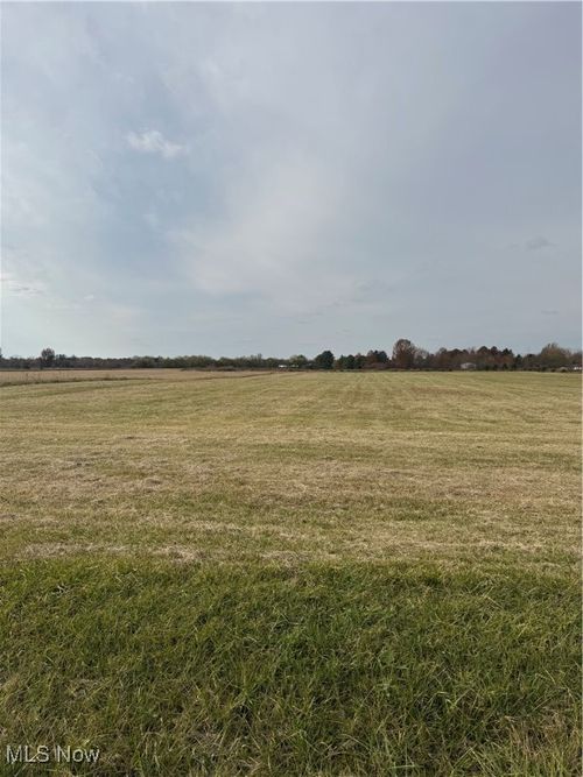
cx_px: 292
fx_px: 539
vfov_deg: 71.6
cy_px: 388
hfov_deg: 56.8
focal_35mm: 24
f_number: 1.78
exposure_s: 1/7937
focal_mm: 6.76
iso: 80
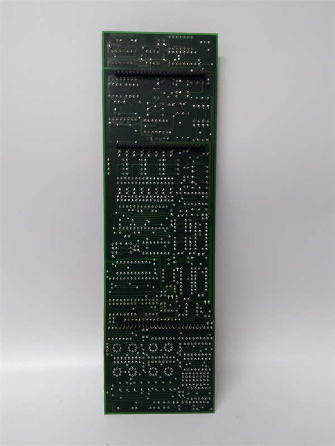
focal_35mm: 27
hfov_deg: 51.4
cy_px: 223
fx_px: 348
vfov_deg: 65.3
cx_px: 168
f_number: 2
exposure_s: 1/33
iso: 224
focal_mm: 3.79
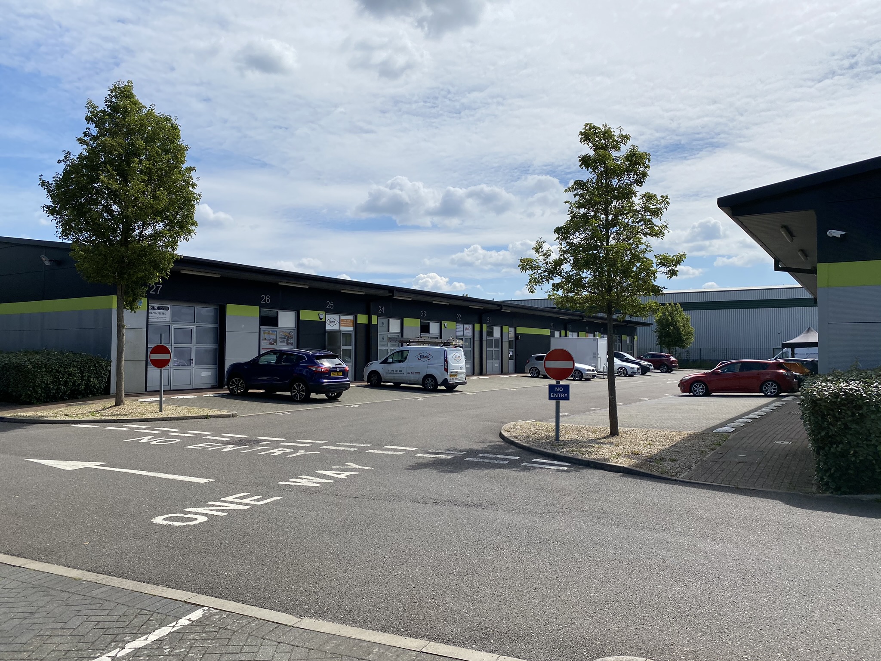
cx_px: 440
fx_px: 662
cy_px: 330
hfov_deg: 67.3
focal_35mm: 26
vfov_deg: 53.1
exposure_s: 1/6061
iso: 32
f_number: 1.8
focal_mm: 4.25
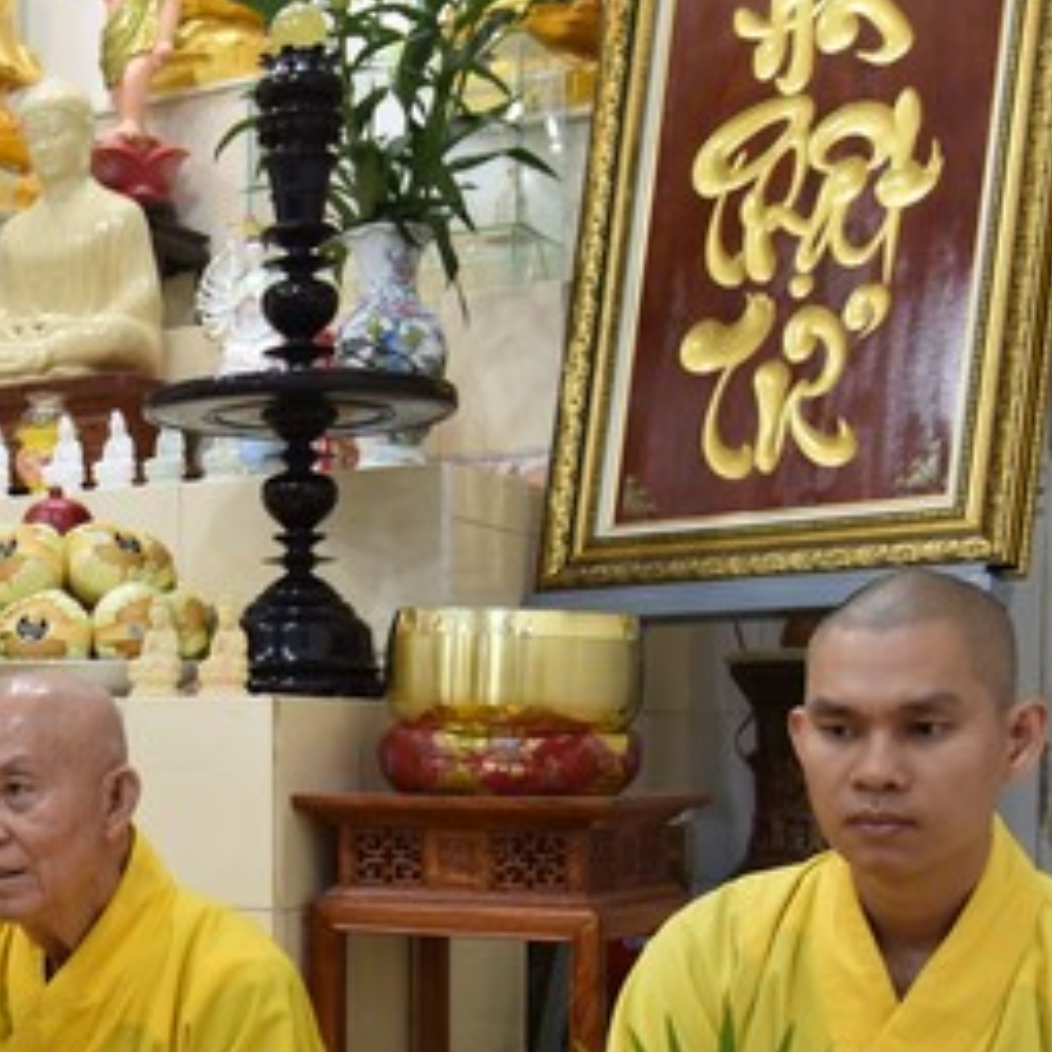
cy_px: 842
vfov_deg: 26.0
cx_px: -54
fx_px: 2235
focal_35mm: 65
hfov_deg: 24.9
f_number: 4
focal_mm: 30
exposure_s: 1/60
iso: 560
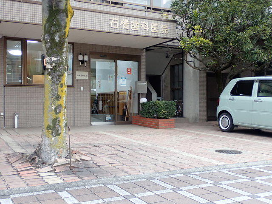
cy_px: 102
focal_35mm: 44
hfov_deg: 42.9
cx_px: 136
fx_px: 346
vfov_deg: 32.9
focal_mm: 7.84
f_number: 2.9
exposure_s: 1/40
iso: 250
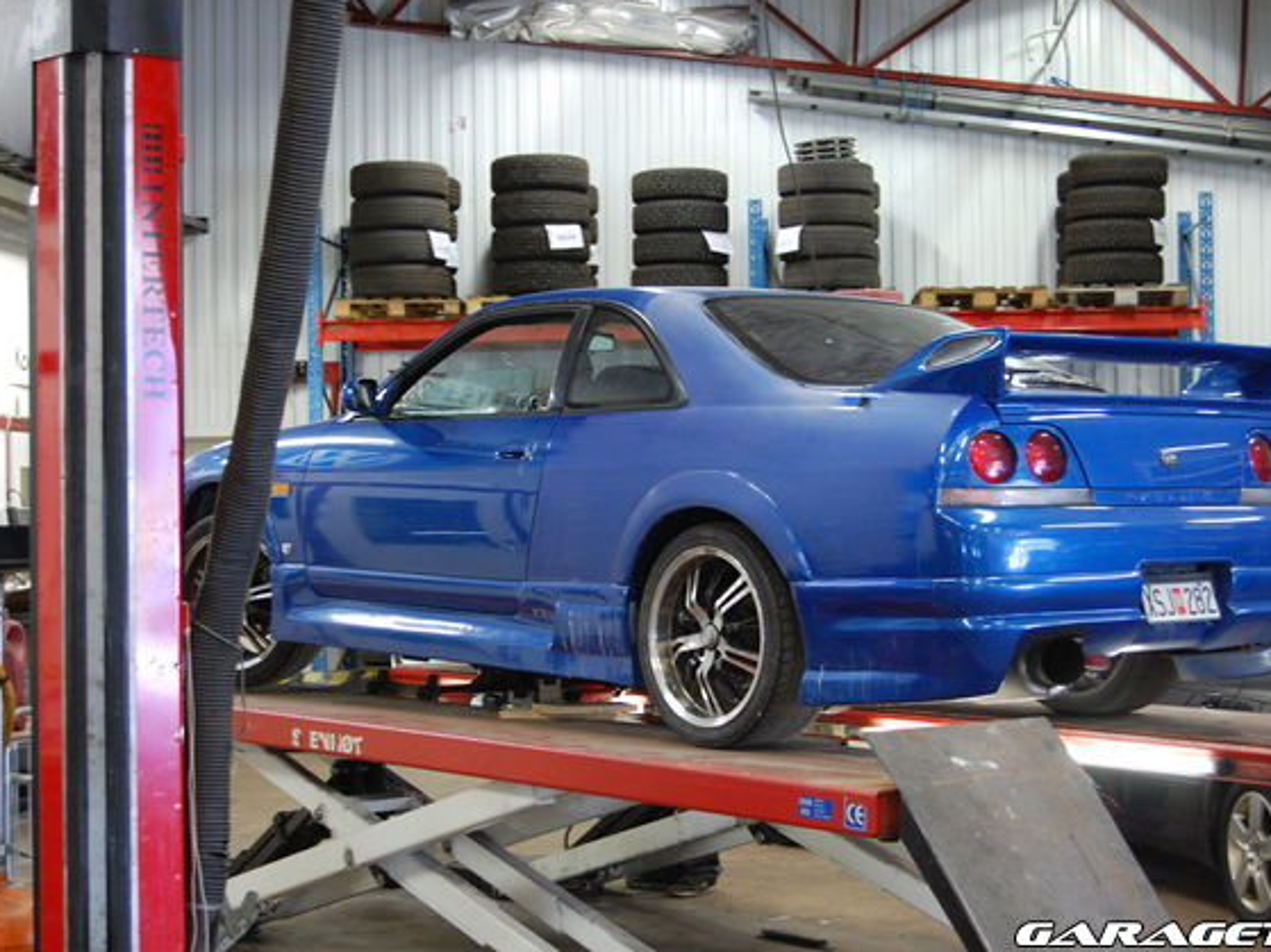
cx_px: 678
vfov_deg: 22.2
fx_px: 2423
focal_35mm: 66
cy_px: 473
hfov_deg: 29.4
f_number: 5
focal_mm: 40
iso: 800
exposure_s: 1/20
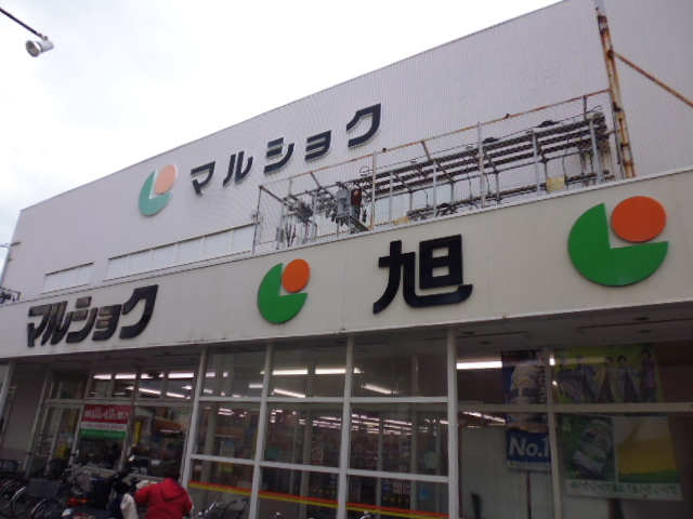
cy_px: 260
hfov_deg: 71.6
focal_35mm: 24
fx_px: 480
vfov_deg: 56.8
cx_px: 346
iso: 100
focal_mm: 4.3
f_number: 2.8
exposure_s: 1/640
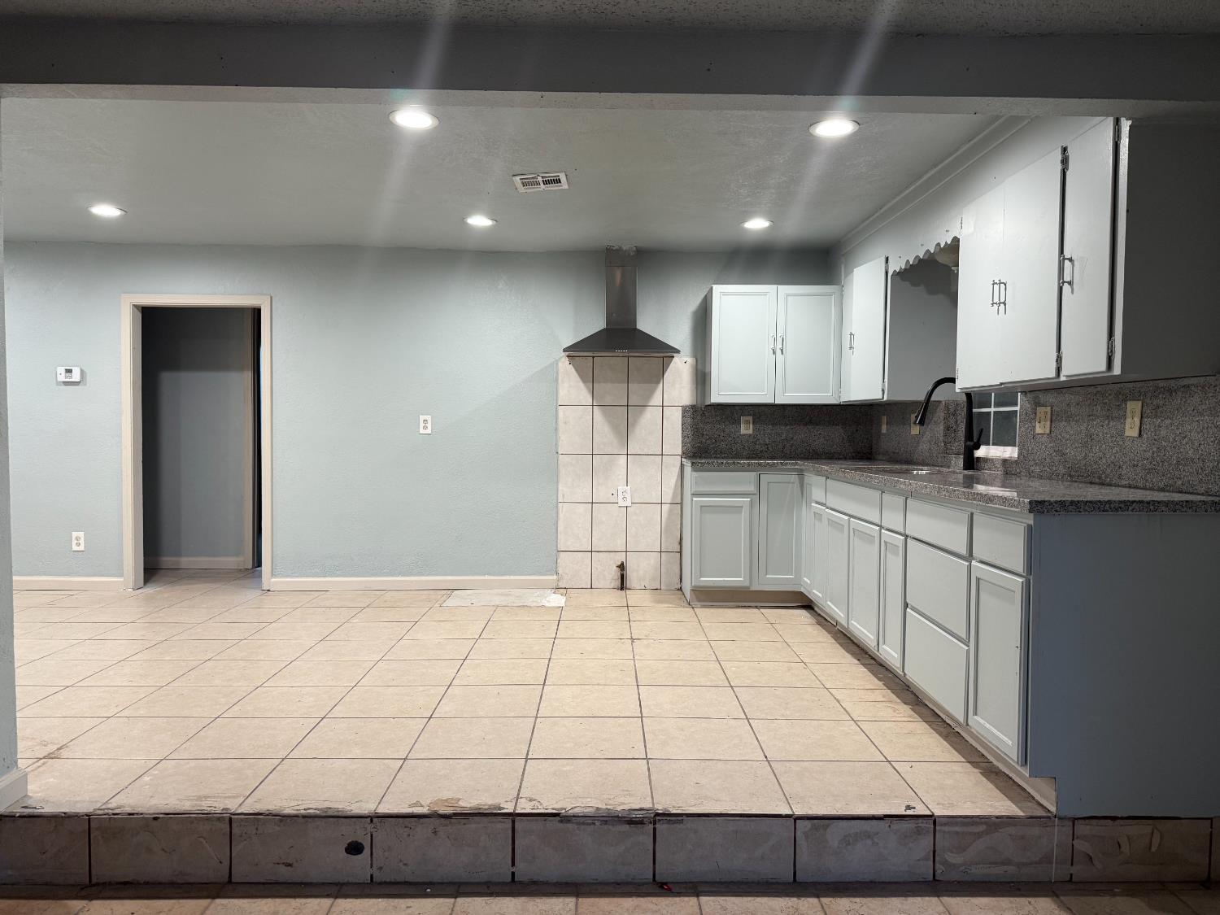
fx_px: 846
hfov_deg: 71.6
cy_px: 458
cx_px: 610
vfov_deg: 56.8
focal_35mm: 24
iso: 160
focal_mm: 6.76
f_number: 1.78
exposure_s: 1/60
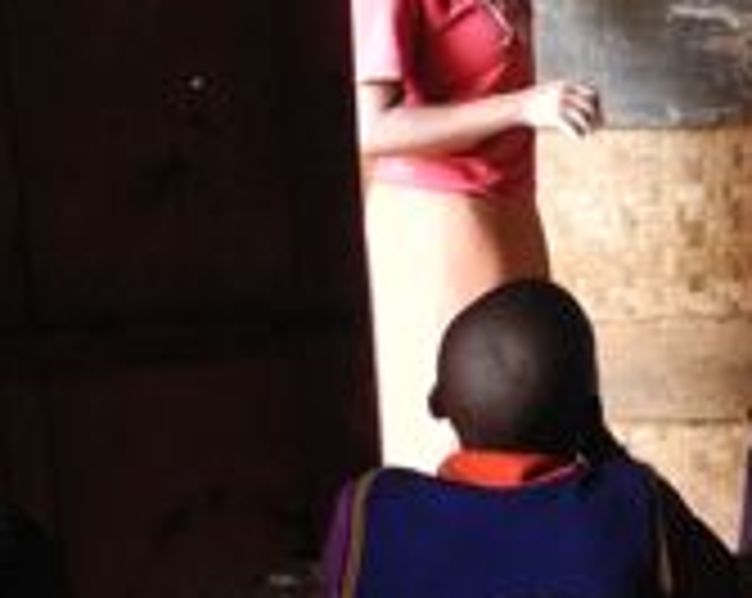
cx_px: 1207
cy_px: 468
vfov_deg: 14.6
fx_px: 2333
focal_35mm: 105
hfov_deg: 16.3
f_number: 2.8
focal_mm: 6
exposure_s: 1/14.1
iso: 400
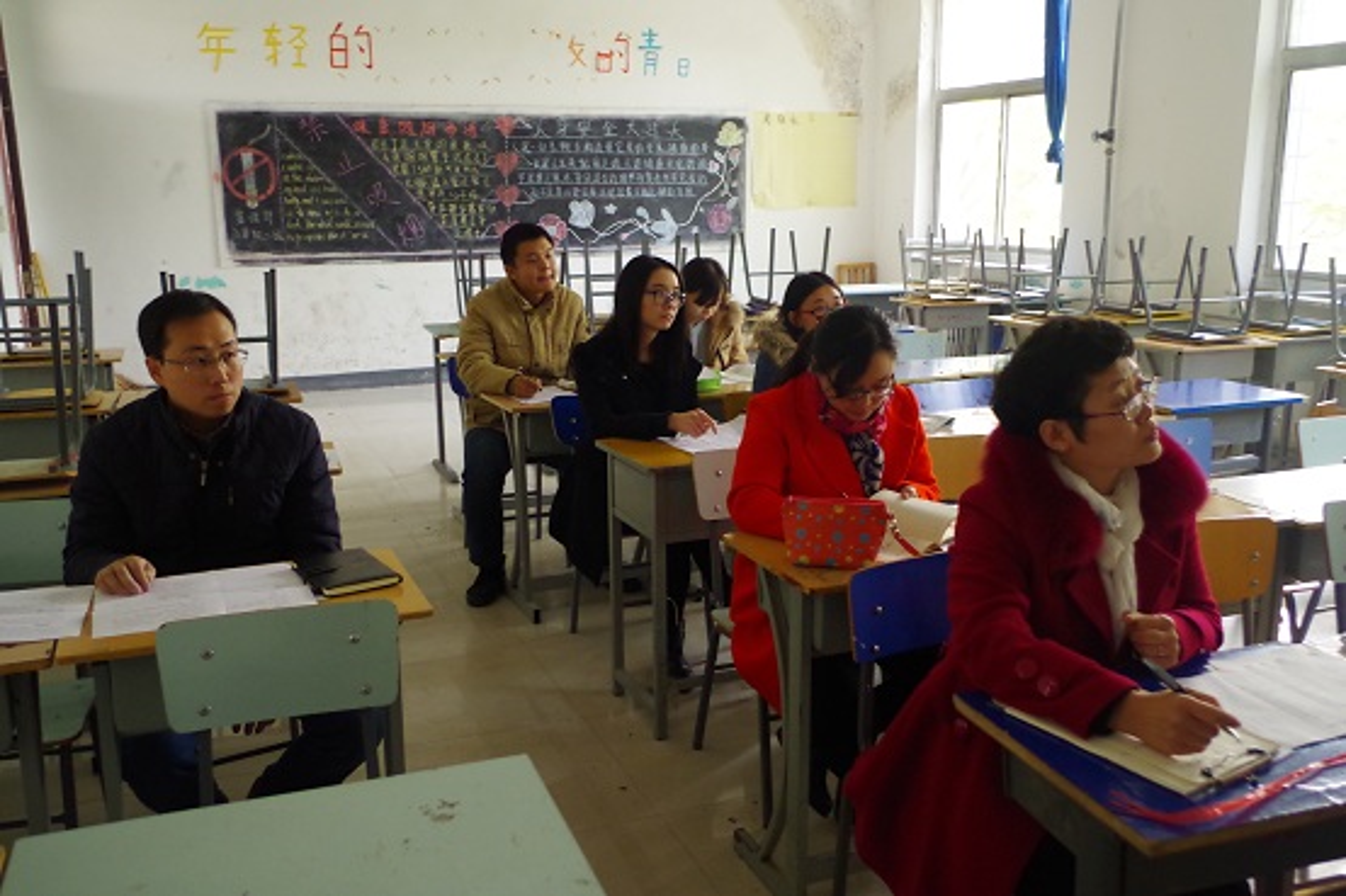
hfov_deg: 60.3
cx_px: 673
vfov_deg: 42.3
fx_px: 1159
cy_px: 448
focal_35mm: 31
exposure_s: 1/50
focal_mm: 21.25
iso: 1600
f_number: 4.5
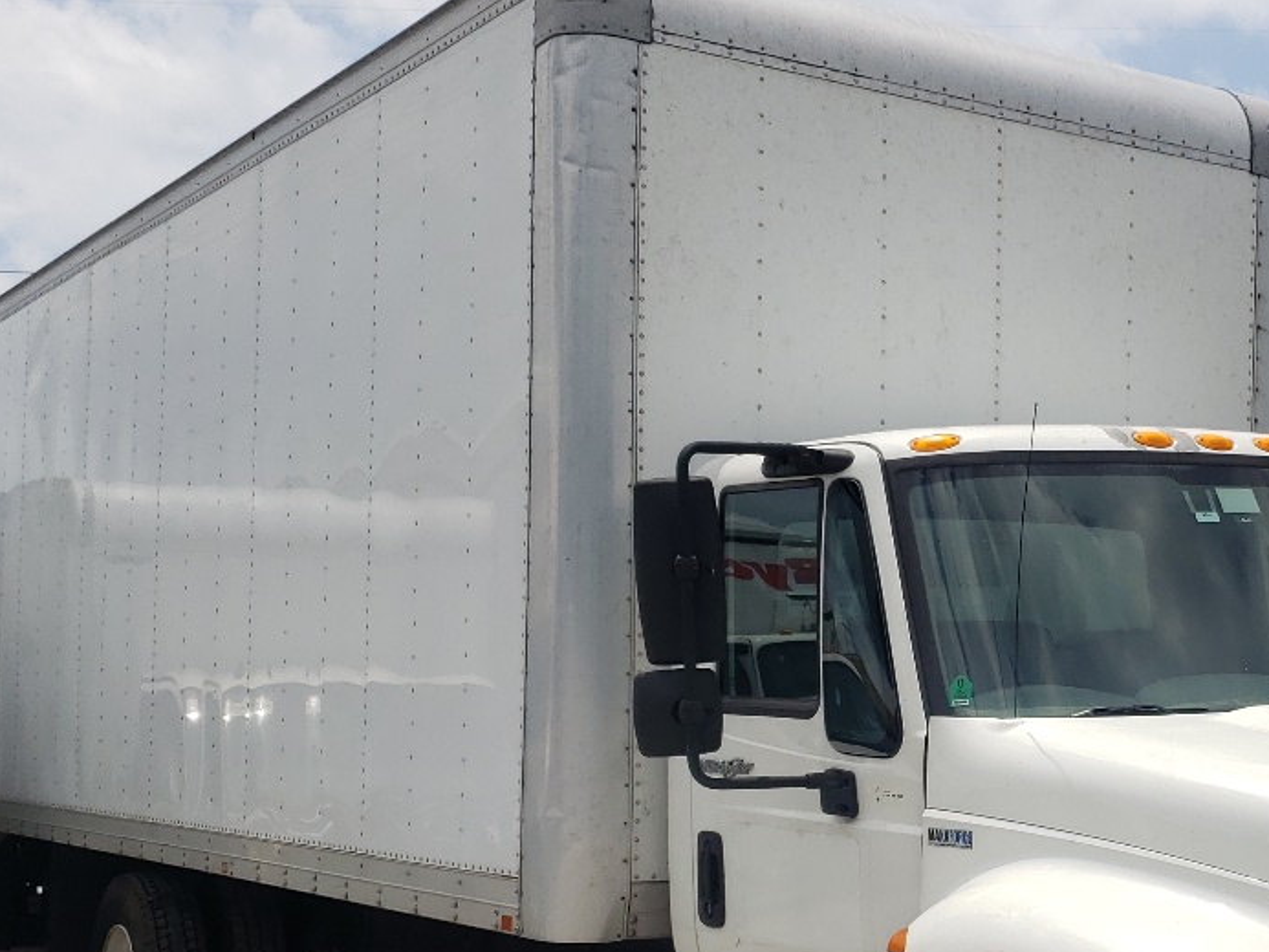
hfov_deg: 30.9
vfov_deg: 24.1
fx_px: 2200
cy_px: 730
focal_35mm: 60
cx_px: 1106
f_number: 1.5
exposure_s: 1/5000
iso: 50
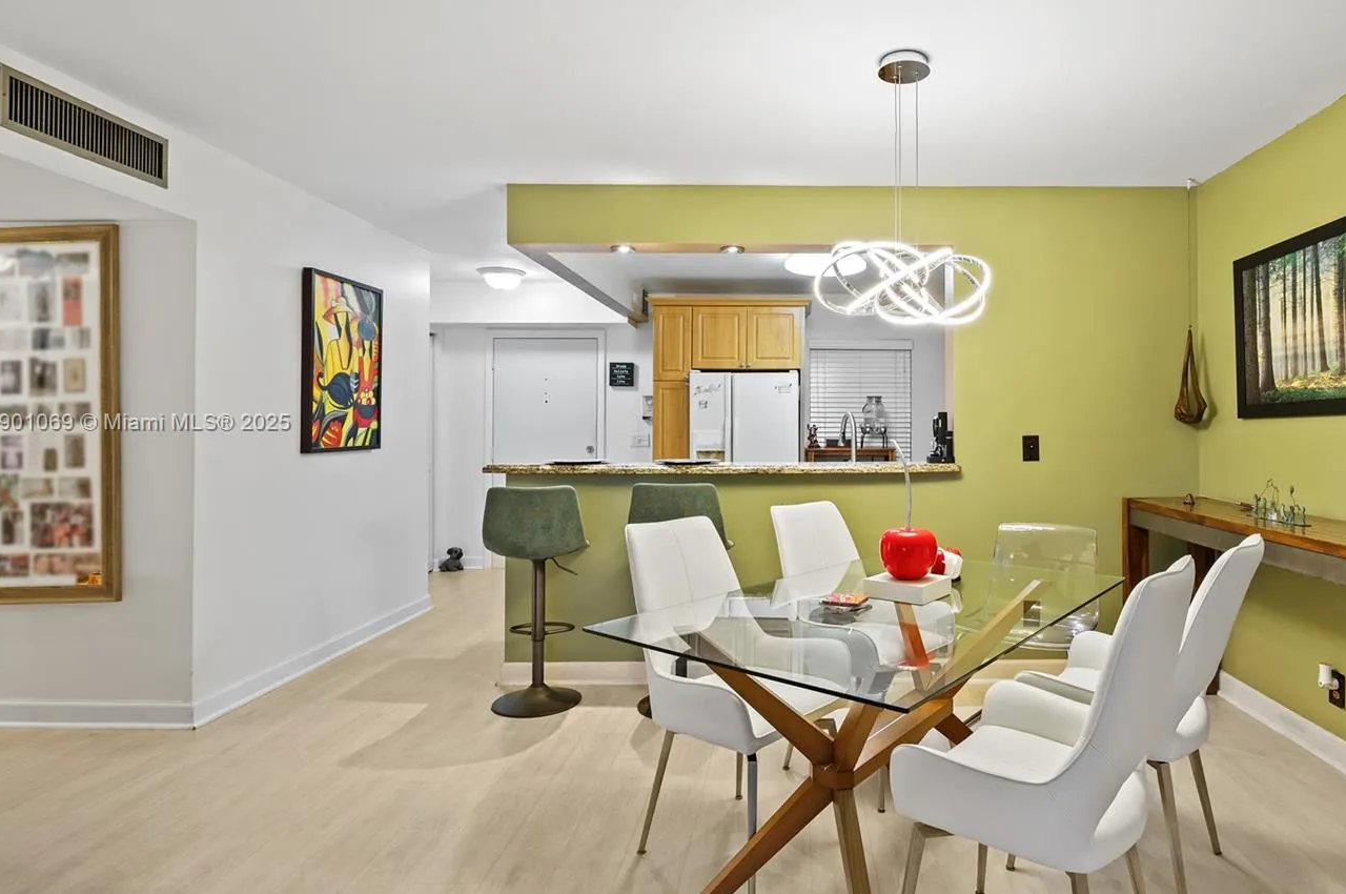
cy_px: 424
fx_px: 747
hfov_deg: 83.2
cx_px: 795
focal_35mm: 20
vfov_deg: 61.8
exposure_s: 1.3
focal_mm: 16
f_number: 8
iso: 200
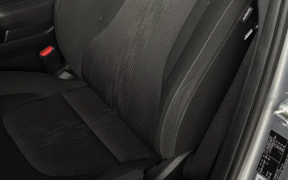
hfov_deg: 34.2
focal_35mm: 59
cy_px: 26
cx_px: 91
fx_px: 463
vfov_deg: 21.6
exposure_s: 1/98
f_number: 1.6
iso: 125
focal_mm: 5.96
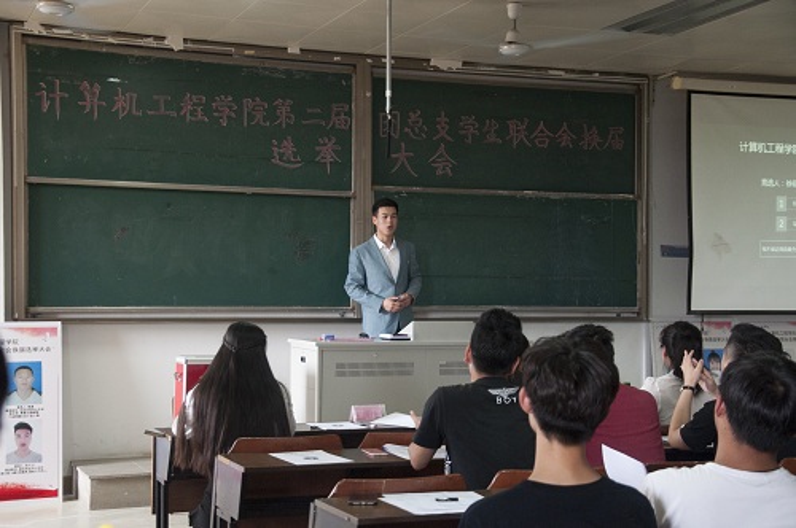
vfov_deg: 23.7
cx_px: 398
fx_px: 1259
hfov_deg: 35.1
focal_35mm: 57
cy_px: 264
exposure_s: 1/60
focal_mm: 38
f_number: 4.5
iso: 1600
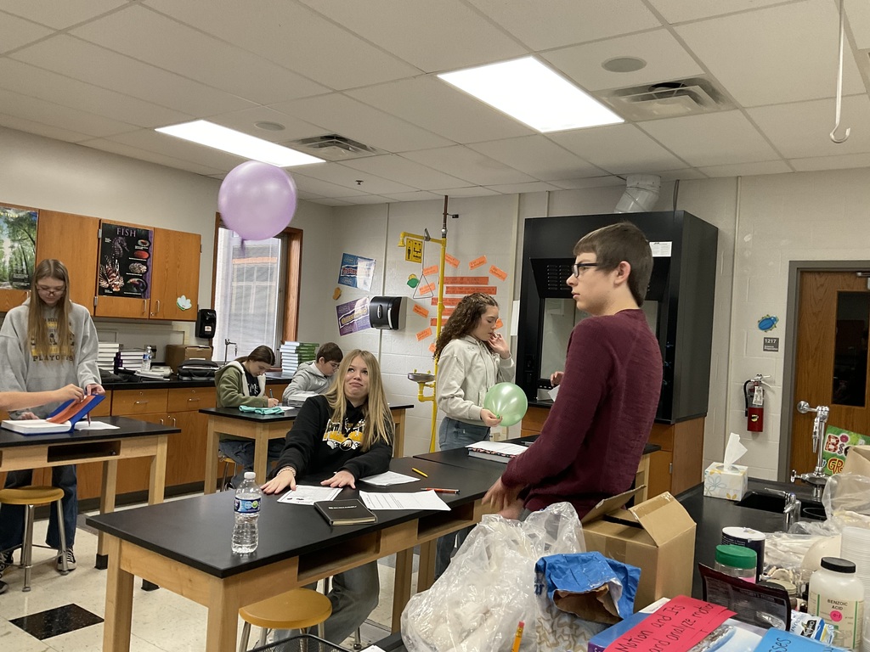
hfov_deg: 61.7
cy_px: 326
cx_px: 435
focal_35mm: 29
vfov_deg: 48.2
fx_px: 729
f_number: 1.8
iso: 64
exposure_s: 1/60
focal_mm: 3
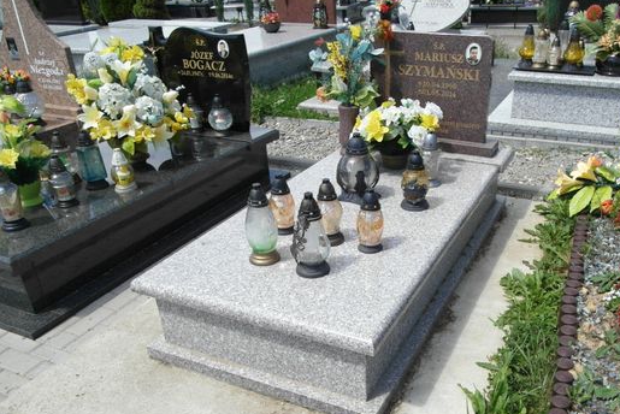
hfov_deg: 59.5
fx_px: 534
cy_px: 277
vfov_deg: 41.8
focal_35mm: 31
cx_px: 384
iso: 80
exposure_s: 1/1500
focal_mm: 5.2
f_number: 2.8
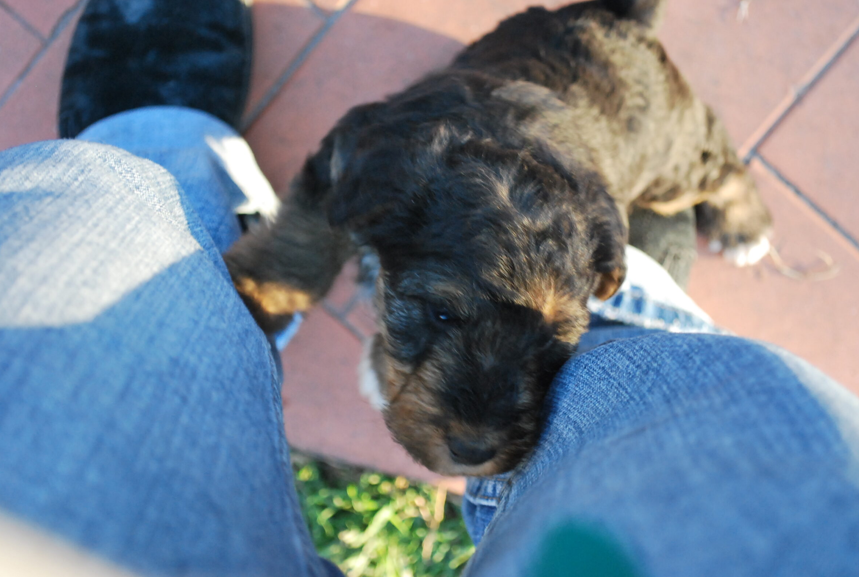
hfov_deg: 27.4
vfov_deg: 18.6
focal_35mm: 74
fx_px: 1758
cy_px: 264
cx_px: 466
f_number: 5.3
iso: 800
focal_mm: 45
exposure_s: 1/80
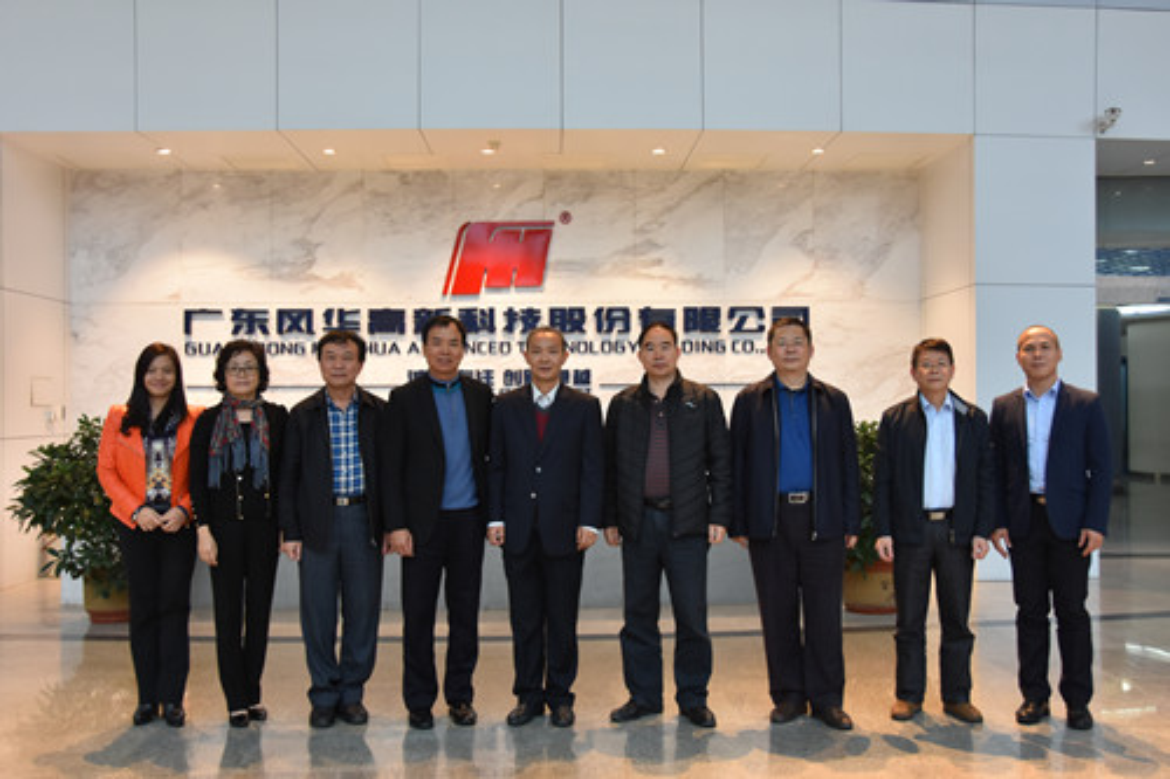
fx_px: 1267
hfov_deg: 49.6
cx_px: 585
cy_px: 390
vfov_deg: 34.2
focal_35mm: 39
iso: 560
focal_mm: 26
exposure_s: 1/30
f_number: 4
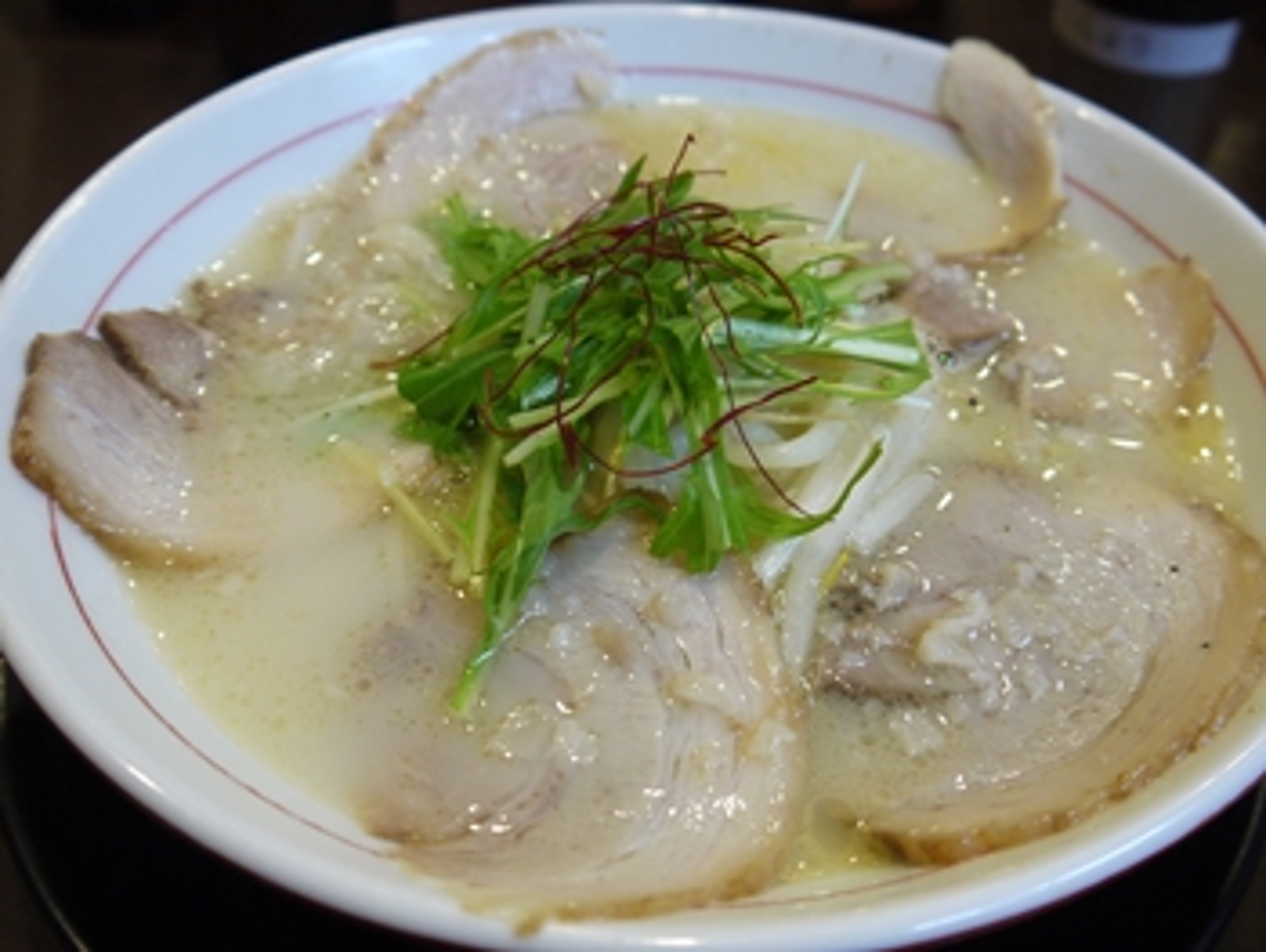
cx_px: 633
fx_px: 1427
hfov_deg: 47.8
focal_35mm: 39
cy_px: 476
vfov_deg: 36.9
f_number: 3.5
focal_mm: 14
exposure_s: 1/40
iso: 400
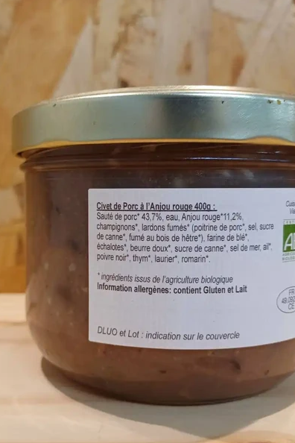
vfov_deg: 54.4
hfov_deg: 37.7
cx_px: 121
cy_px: 221
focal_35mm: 35
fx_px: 430
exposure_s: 1/50
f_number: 1.8
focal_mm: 4.65
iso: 160
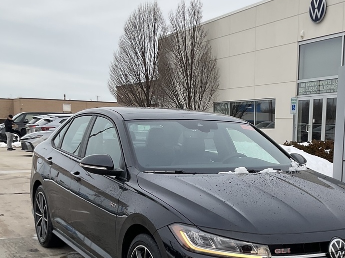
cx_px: 240
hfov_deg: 43.1
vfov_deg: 33.0
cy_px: 186
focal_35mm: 43
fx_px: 428
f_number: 1.8
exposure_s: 1/627
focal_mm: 3
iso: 16
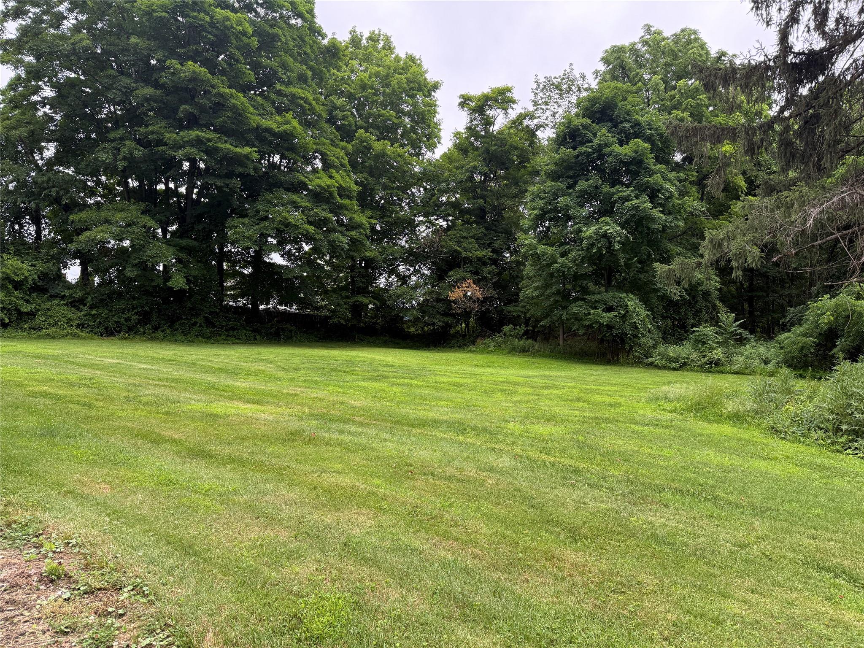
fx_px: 599
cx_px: 432
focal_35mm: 24
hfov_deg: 71.6
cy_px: 324
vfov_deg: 56.8
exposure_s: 1/385
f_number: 1.78
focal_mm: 6.76
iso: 100
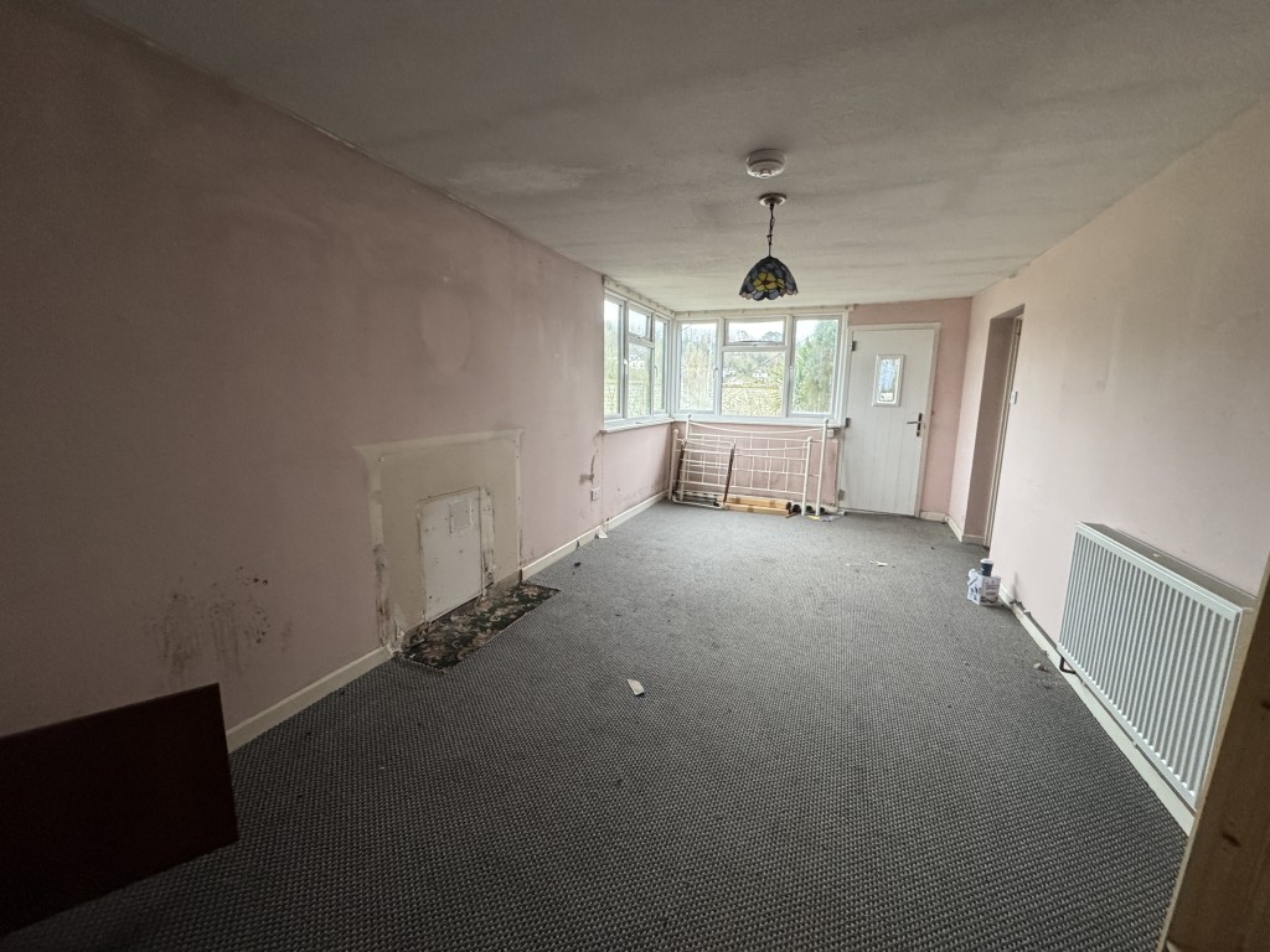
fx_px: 514
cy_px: 476
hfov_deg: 102.1
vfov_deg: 85.7
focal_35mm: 14
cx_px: 635
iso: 320
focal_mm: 2.22
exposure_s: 1/76
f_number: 2.2
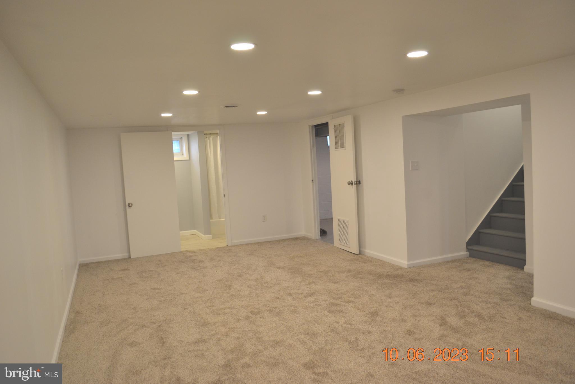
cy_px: 192
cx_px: 288
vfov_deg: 47.9
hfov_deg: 67.4
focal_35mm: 27
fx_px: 431
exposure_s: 1/60
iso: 400
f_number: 4
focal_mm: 18
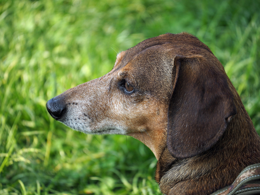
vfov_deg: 5.0
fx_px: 2253
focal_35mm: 300
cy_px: 98
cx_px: 130
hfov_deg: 6.6
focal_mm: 150
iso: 320
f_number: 5.6
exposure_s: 1/250
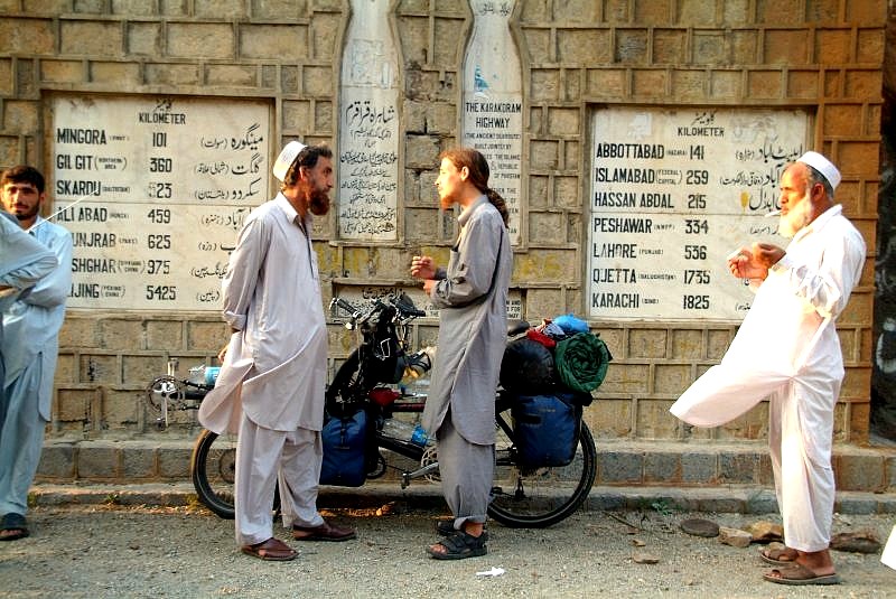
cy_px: 300
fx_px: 1171
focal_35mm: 47
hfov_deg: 41.9
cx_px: 448
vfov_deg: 28.7
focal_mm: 31
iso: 400
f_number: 4.8
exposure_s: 1/90
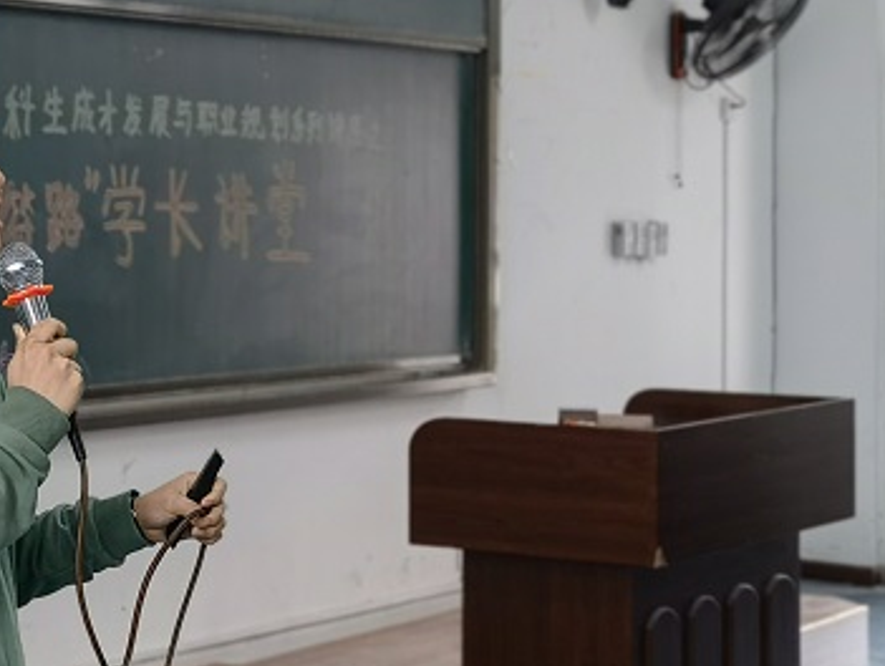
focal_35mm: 107
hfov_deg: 17.7
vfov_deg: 13.8
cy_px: 189
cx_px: -108
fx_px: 2738
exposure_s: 1/99.9
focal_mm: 6.67
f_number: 1.9
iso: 160
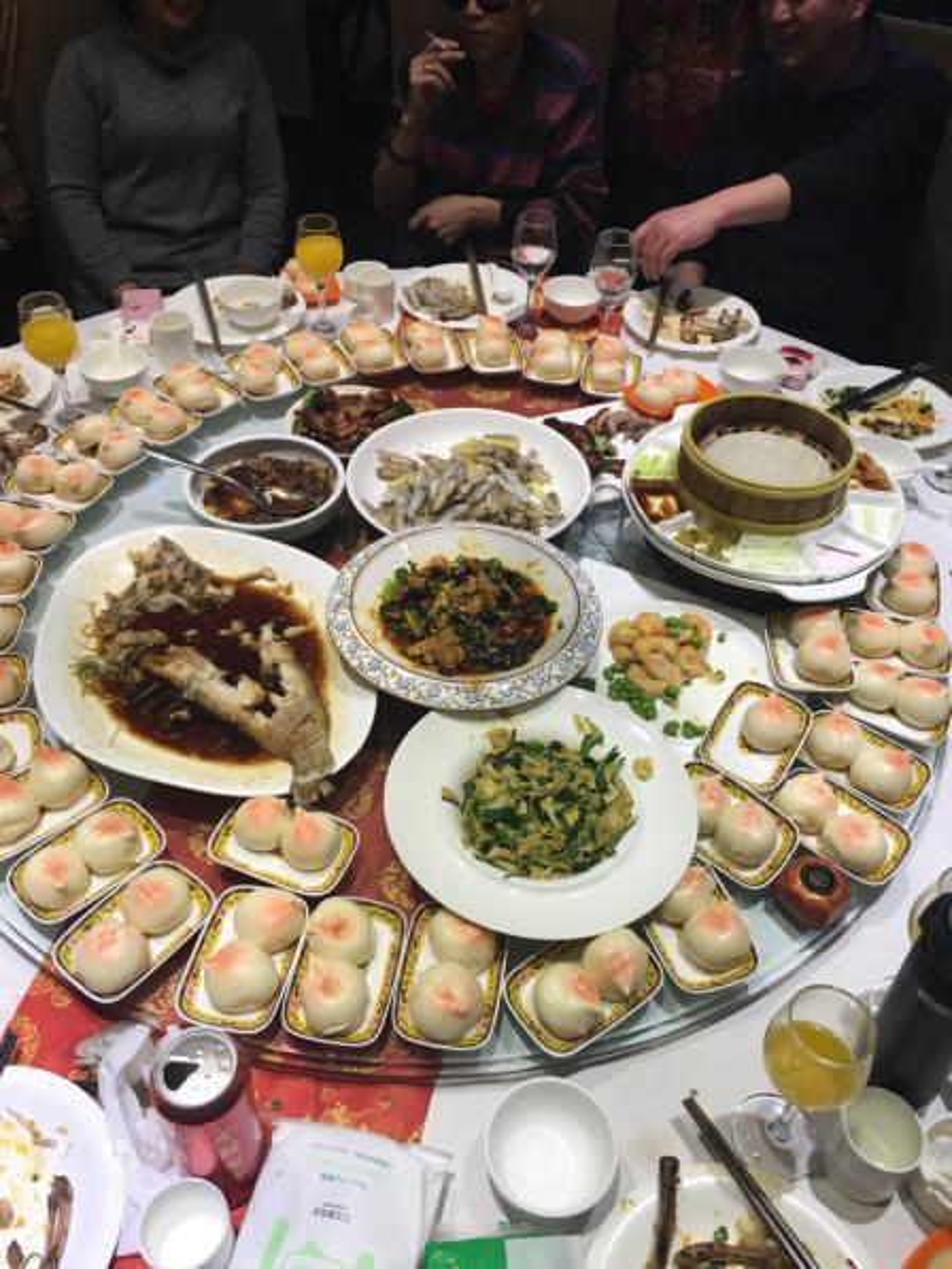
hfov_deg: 48.2
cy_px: 634
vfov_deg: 61.6
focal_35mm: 29
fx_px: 1063
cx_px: 476
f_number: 2.2
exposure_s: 1/33
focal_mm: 4.15
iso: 40
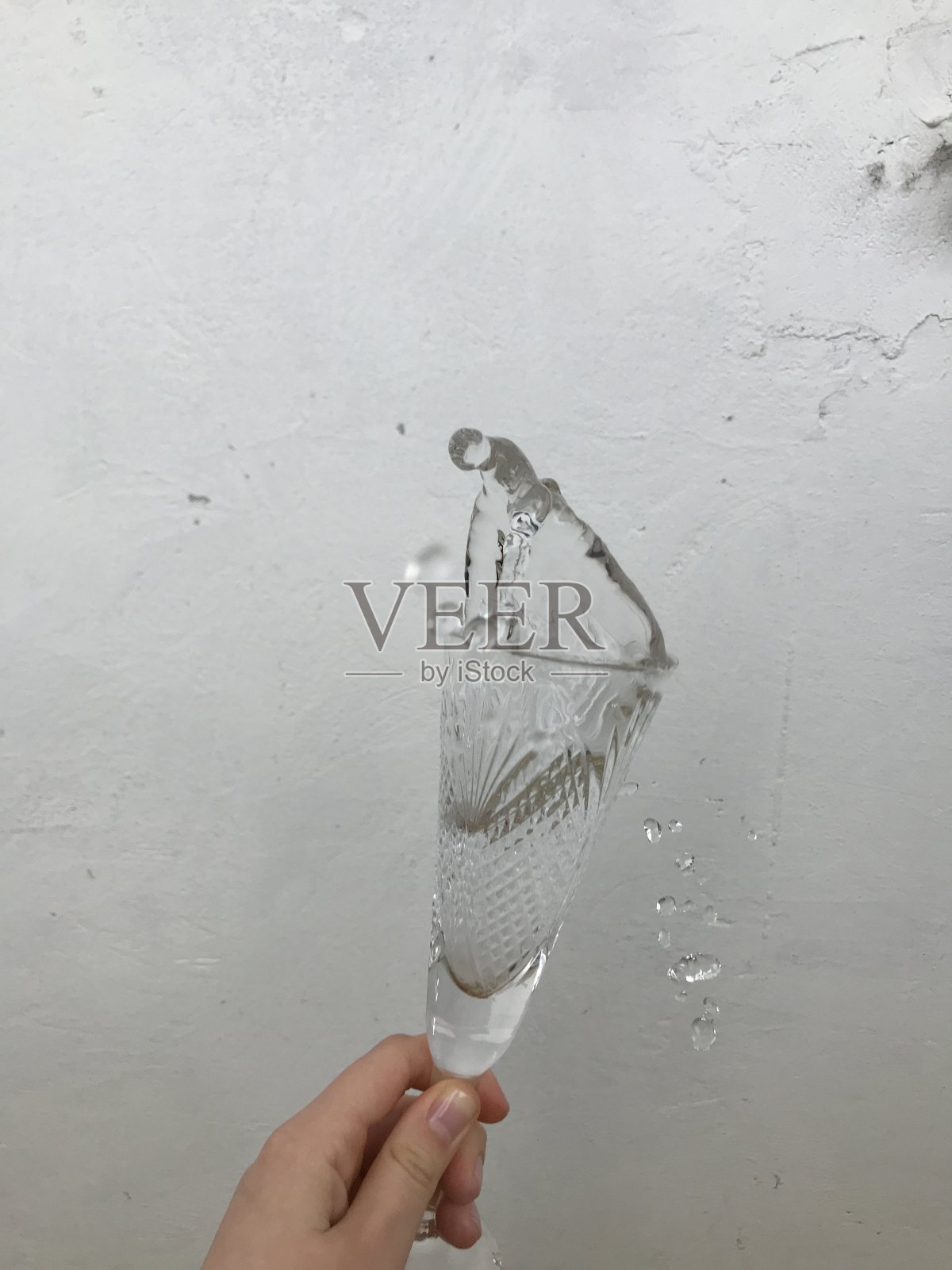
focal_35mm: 28
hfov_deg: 49.7
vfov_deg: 63.4
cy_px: 635
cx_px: 476
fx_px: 1027
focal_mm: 3.99
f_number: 1.8
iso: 20
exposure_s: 1/1389
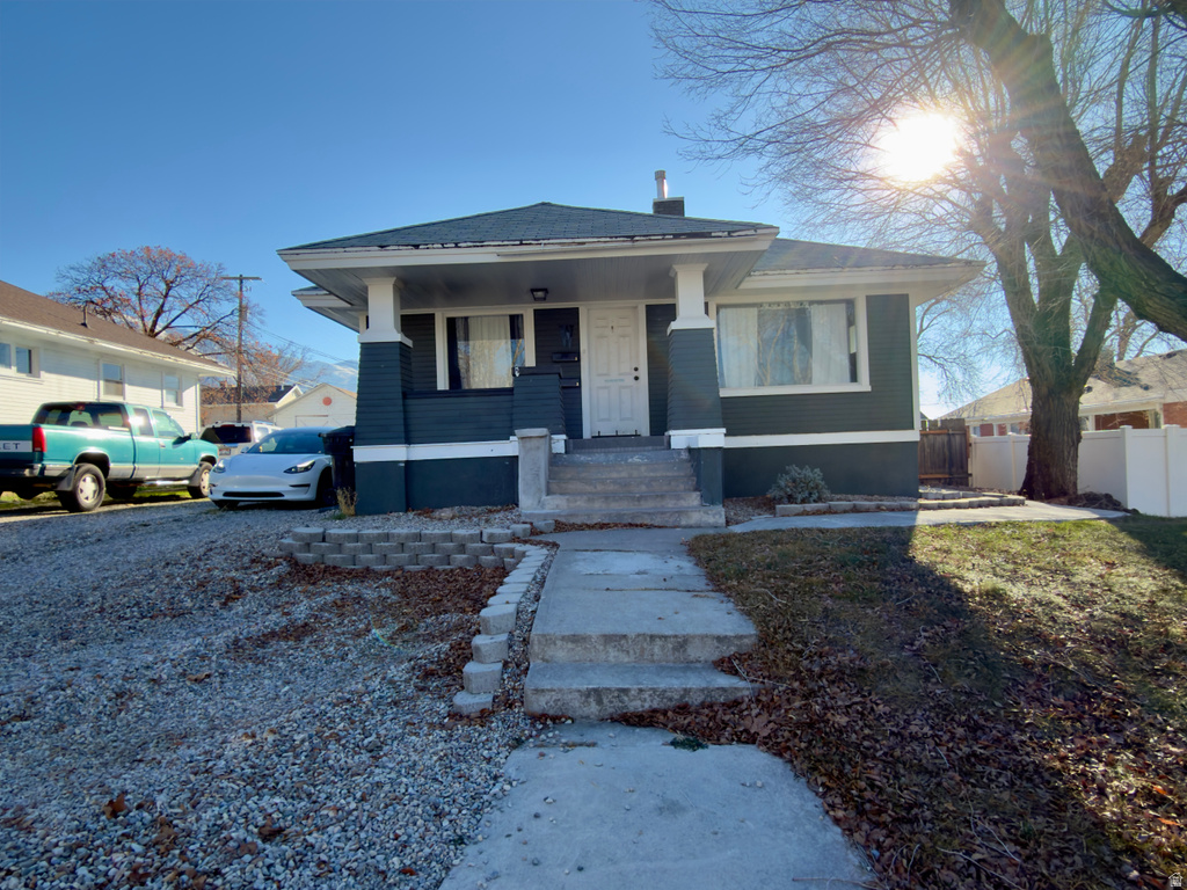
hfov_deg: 79.0
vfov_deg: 63.4
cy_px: 445
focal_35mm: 21
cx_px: 594
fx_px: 720
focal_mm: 2.22
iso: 16
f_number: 2.2
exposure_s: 1/355
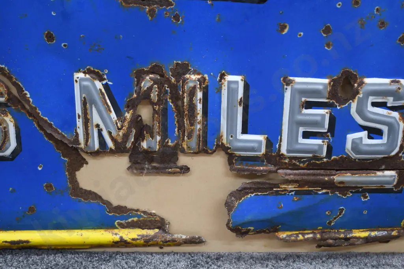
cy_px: 134
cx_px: 202
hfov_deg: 36.9
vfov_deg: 25.1
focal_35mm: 54
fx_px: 606
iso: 400
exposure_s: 1/50
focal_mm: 36
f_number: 5
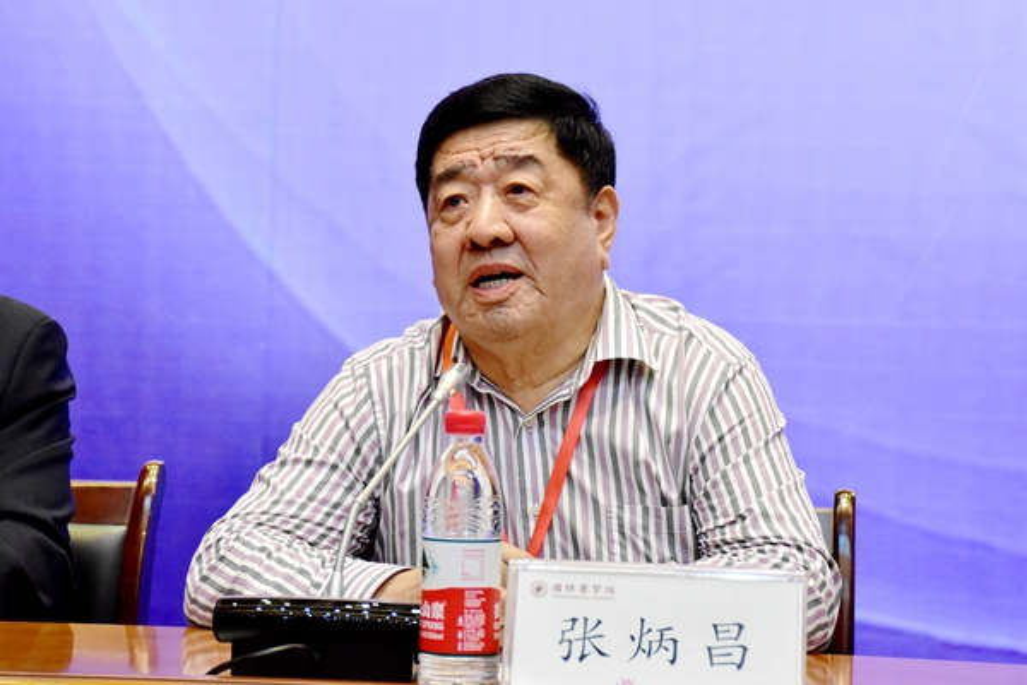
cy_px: 342
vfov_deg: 15.2
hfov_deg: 22.6
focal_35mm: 90
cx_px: 514
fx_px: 2567
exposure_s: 1/125
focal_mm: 60
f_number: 5
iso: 5000
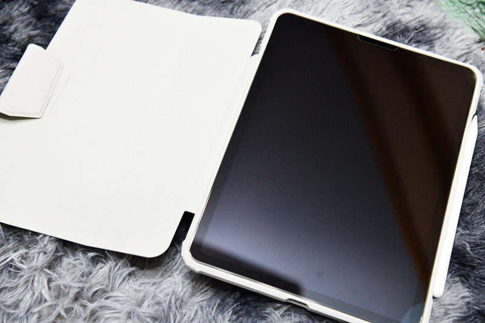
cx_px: 242
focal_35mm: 66
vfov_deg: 20.6
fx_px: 889
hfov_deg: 30.5
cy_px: 162
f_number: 5.6
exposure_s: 1/160
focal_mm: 66
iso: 2000
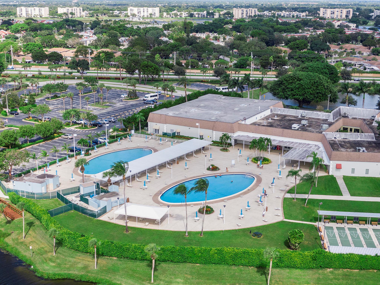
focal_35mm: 48
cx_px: 190
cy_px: 142
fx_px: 527
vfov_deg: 30.2
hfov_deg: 39.7
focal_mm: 8.6
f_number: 3.8
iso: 100
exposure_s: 1/640
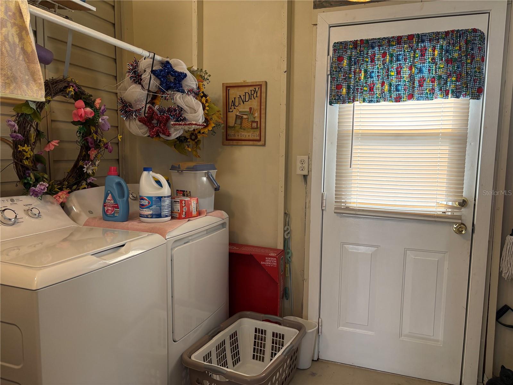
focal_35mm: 26
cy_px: 192
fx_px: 385
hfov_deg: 67.3
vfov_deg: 53.1
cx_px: 256
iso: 125
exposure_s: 1/168
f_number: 1.6
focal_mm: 5.96
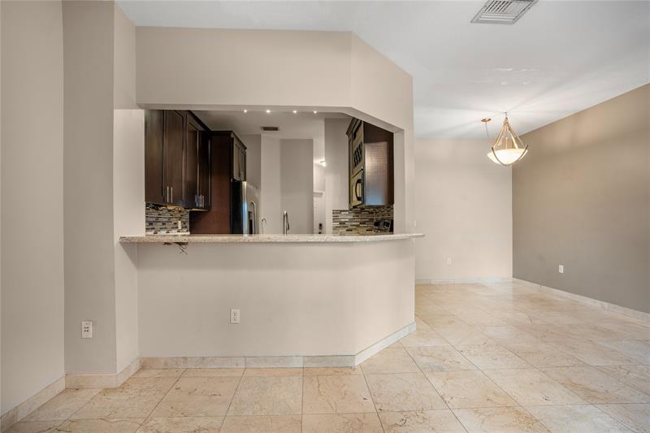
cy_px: 216
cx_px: 325
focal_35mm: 16
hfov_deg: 96.7
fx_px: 289
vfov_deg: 73.7
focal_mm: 16
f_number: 8
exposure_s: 1/4
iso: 640
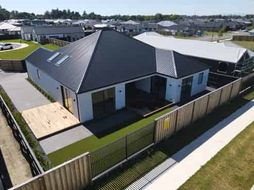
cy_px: 95
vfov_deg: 56.8
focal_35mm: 24
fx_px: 176
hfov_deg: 71.6
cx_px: 127
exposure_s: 1/640
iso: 100
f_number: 2.8
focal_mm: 4.5
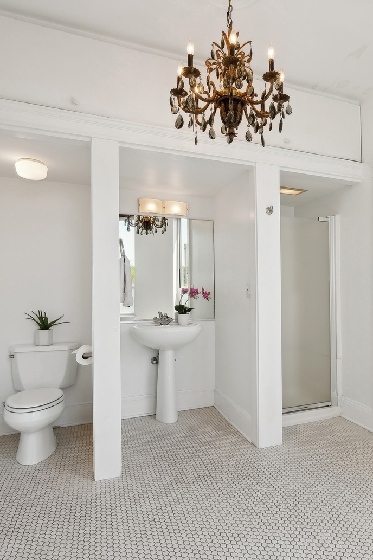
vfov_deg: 78.6
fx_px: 342
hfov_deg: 56.0
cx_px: 247
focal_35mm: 22
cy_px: 288
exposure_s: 1/20
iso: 100
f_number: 10
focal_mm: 14
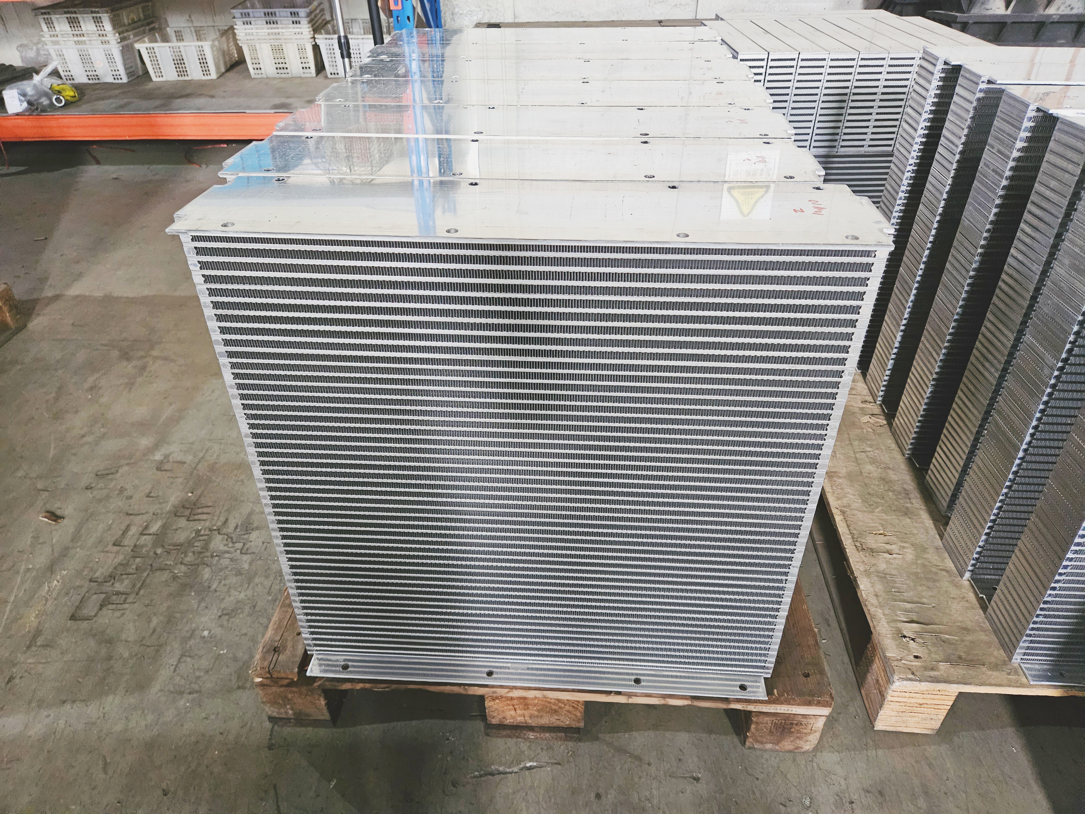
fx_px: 721
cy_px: 407
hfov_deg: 73.9
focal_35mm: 23
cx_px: 542
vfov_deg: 58.9
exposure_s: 1/67
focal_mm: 5.4
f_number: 1.8
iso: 1250
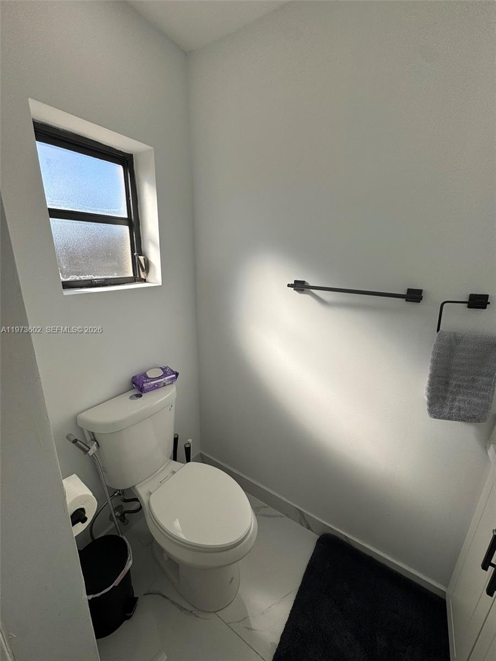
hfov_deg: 85.7
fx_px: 267
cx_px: 248
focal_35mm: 14
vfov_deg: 102.1
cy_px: 330
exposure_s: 1/734
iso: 40
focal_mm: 2.22
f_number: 2.2
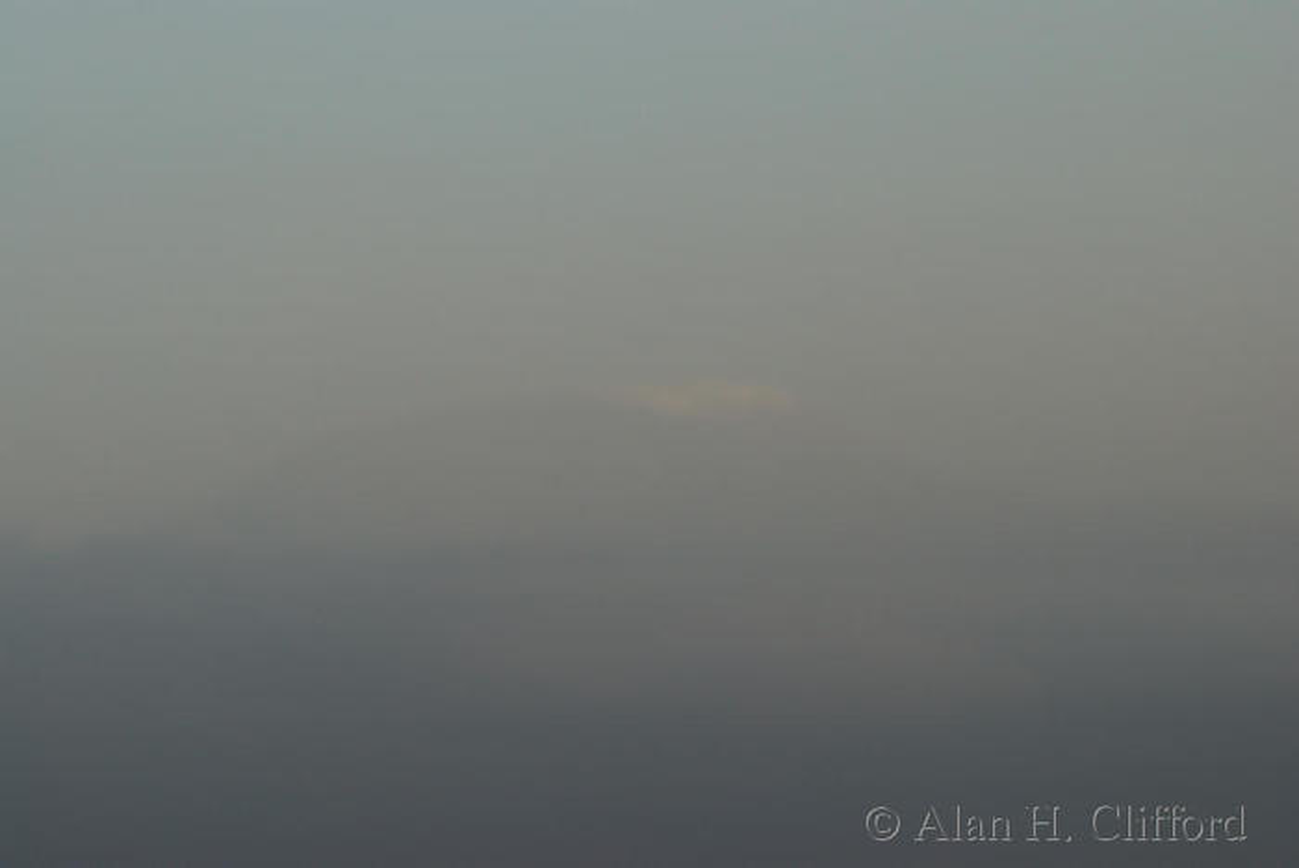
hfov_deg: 10.5
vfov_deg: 7.1
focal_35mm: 195
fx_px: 7042
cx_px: 650
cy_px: 434
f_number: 9
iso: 200
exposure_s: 1/125
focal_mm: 130
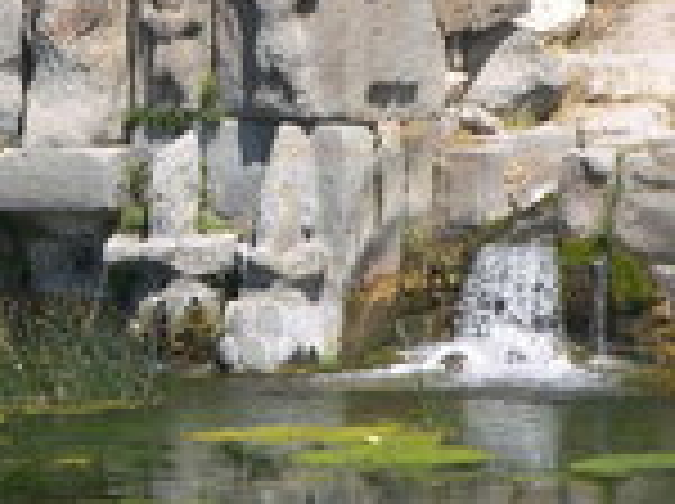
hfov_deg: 6.1
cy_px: -32
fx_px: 6366
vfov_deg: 4.5
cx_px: 191
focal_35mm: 327
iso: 50
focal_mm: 28.7
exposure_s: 1/400
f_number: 4
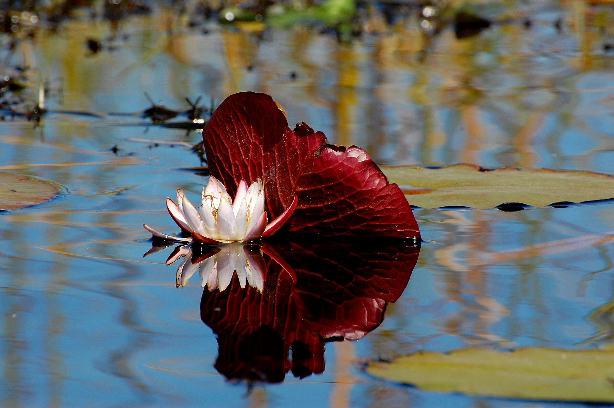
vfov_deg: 3.0
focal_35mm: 450
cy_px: 204
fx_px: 7669
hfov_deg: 4.6
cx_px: 307
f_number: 13
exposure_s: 1/250
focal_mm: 300
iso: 400
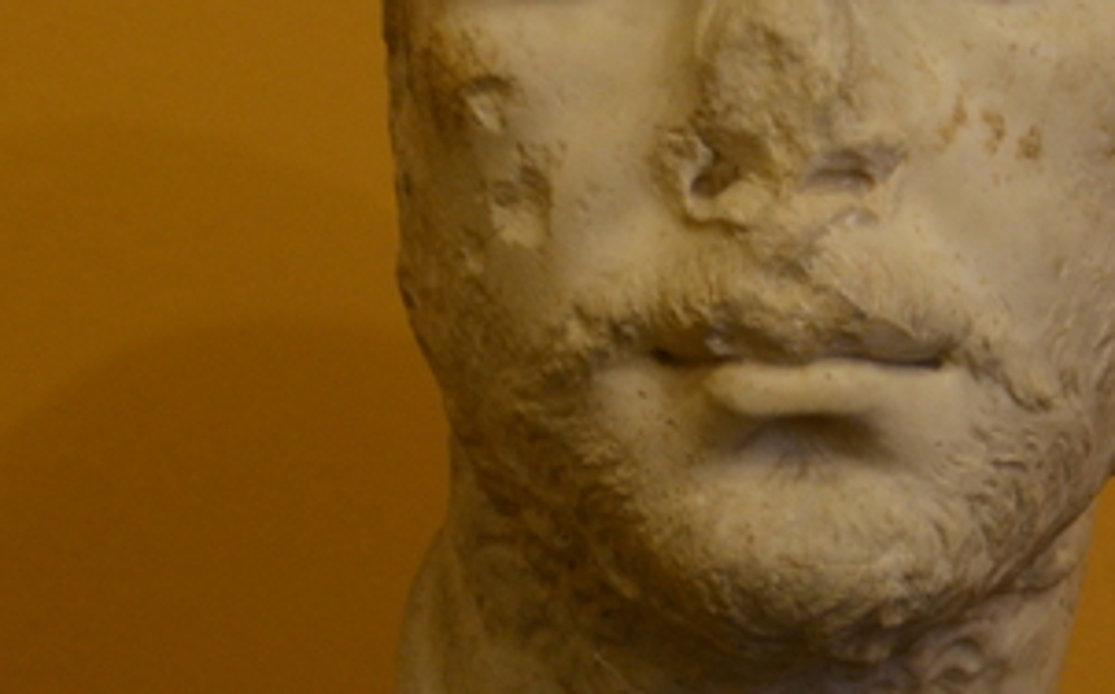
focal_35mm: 168
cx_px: 801
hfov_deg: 12.5
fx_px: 5099
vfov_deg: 7.8
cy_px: 266
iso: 1250
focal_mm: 50
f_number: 4.8
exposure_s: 1/8
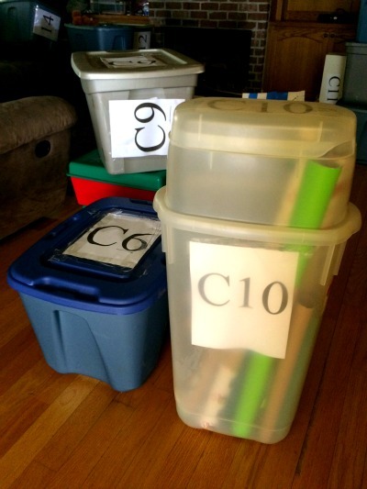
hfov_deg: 48.2
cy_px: 244
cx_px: 184
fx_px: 410
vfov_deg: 61.6
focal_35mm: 29
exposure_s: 1/24
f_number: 2.2
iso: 320
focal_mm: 4.15
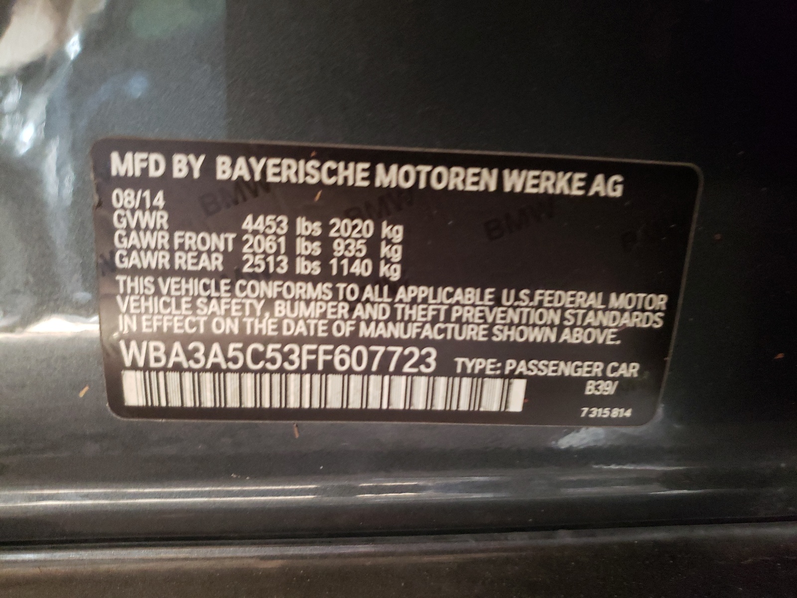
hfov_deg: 67.3
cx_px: 398
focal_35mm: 26
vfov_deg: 53.1
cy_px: 299
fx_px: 599
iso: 392
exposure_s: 1/24
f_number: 1.5
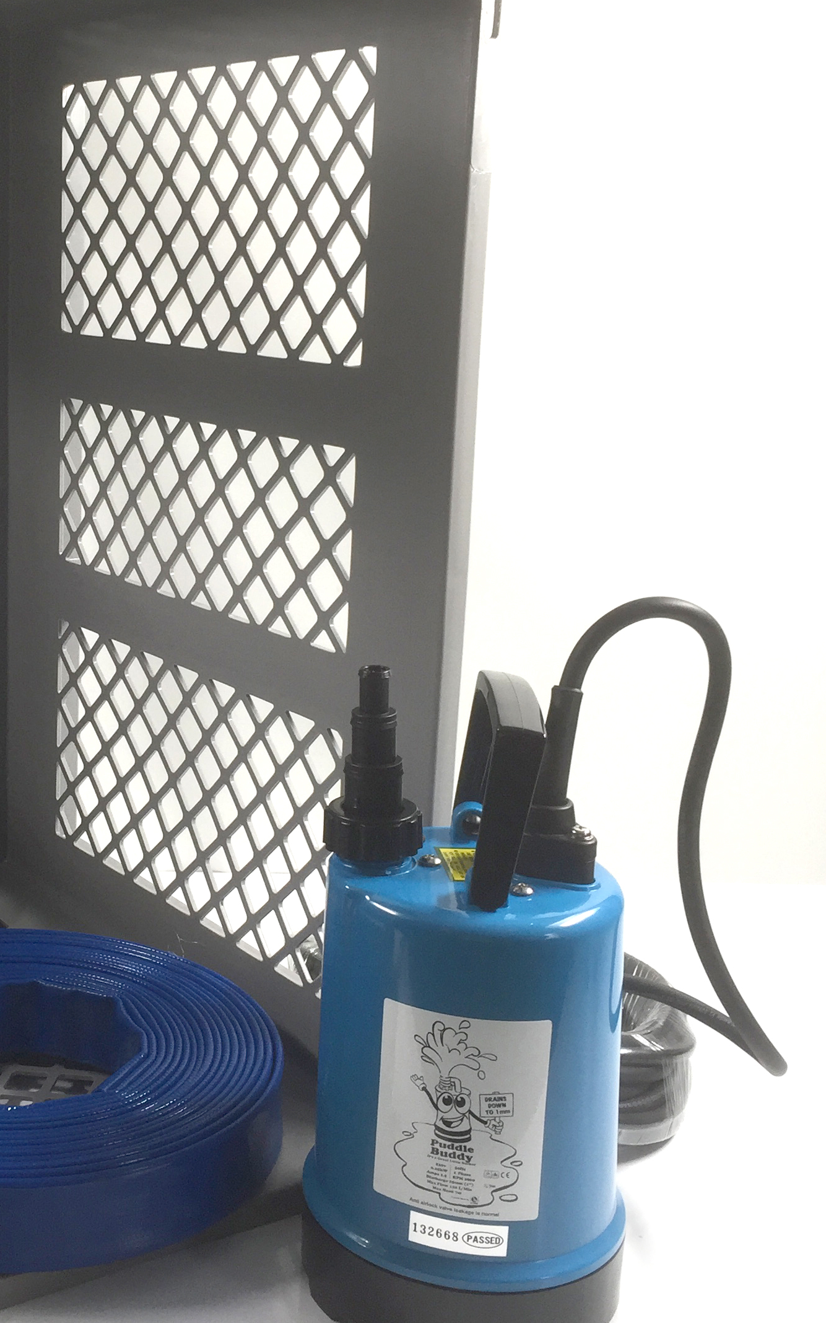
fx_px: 1693
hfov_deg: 26.5
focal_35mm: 47
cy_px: 605
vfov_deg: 42.6
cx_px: 80
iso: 32
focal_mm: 4.15
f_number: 2.2
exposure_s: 1/50
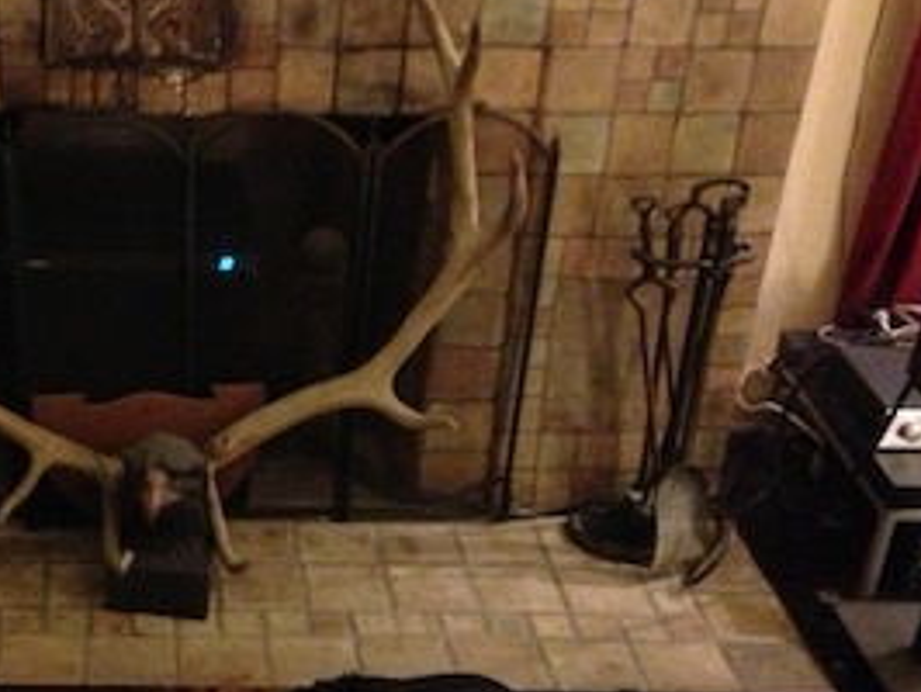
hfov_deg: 30.1
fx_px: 1651
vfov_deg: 23.5
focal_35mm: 62
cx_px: 128
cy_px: 493
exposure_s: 1/15
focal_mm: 4.13
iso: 800
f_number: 2.4
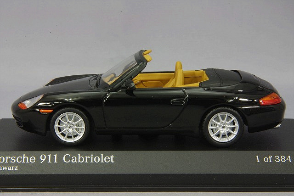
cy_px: 98
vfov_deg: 12.2
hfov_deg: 18.3
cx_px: 147
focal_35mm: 112
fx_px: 915
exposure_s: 1
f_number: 32
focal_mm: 75
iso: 400
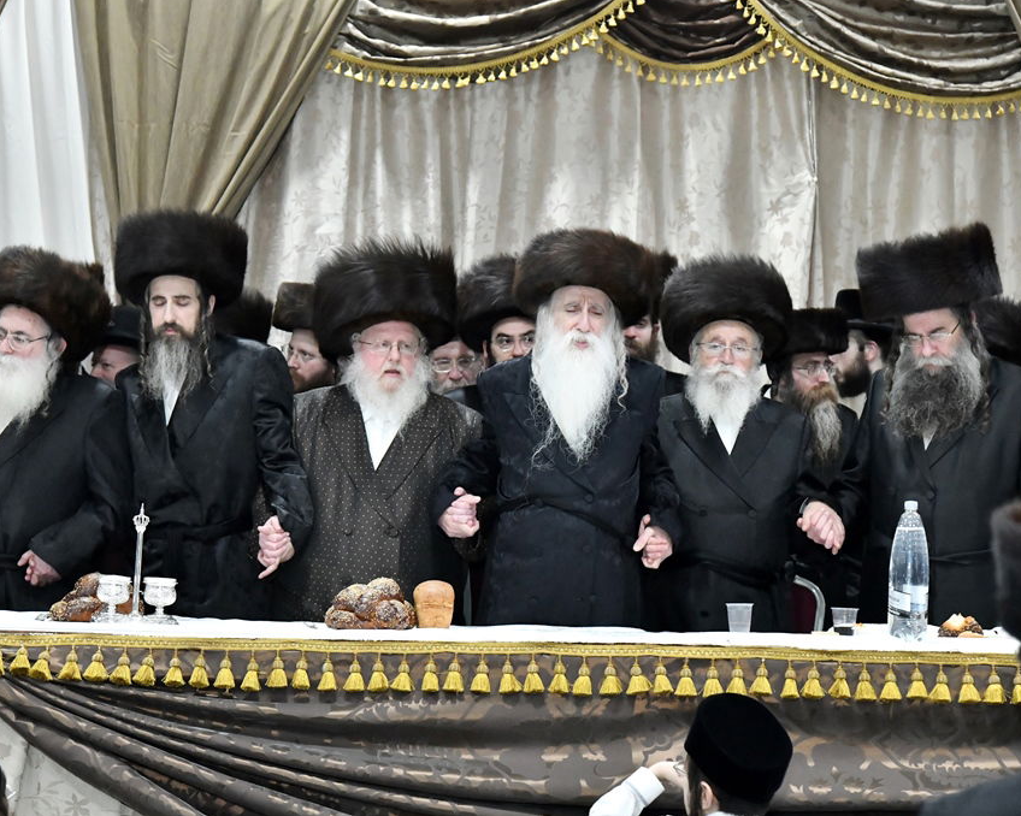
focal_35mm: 85
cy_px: 406
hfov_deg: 22.5
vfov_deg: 18.1
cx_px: 458
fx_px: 2568
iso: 5000
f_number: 5
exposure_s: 1/250
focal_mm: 75
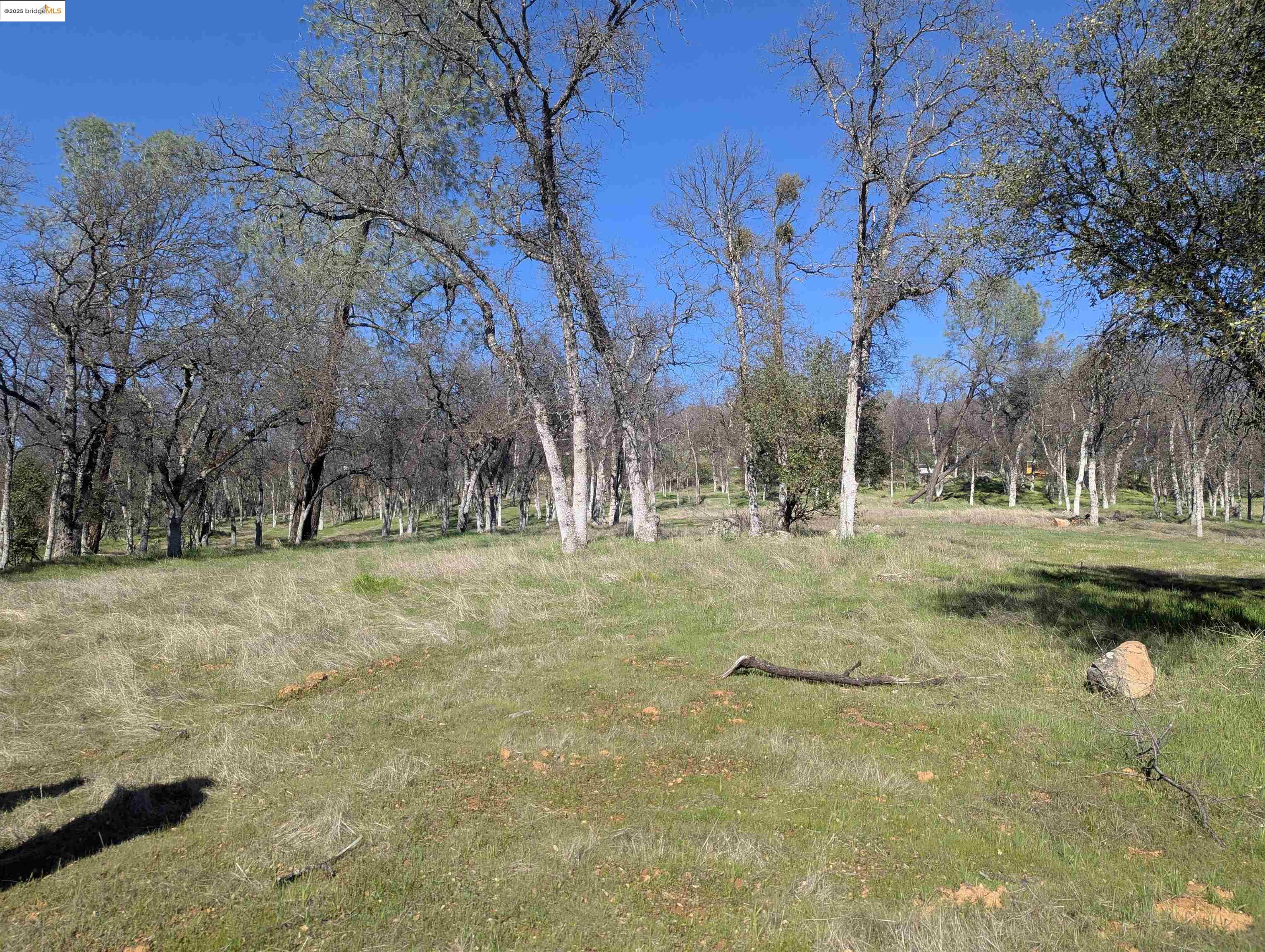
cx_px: 632
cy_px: 476
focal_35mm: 24
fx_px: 878
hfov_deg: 71.5
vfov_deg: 56.9
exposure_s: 1/1451
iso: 45
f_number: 1.85
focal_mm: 6.81
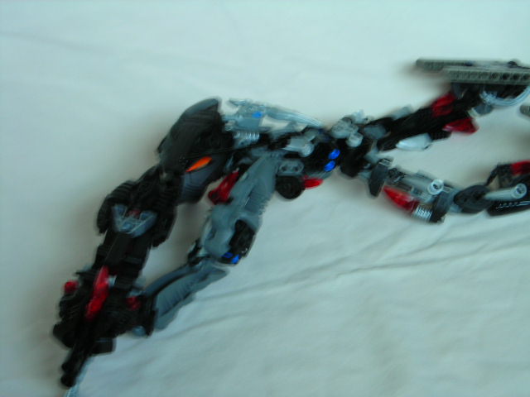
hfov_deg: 19.1
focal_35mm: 103
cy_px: 198
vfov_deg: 14.4
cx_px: 265
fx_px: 1577
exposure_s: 1/5.7
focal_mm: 17
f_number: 4.9
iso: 50
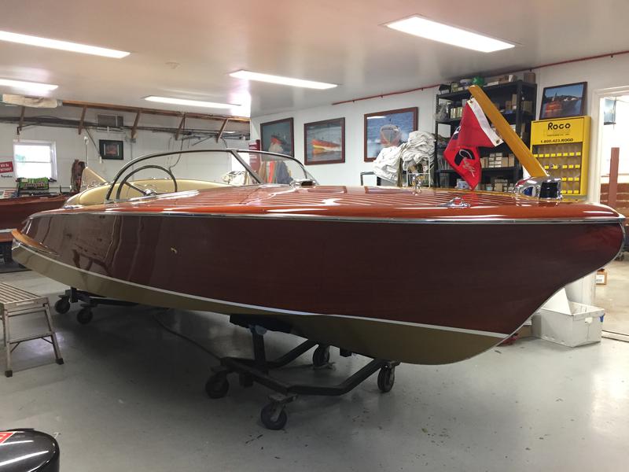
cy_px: 236
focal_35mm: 29
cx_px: 314
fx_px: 527
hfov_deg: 61.7
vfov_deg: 48.2
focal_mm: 4.15
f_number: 2.2
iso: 160
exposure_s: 1/30
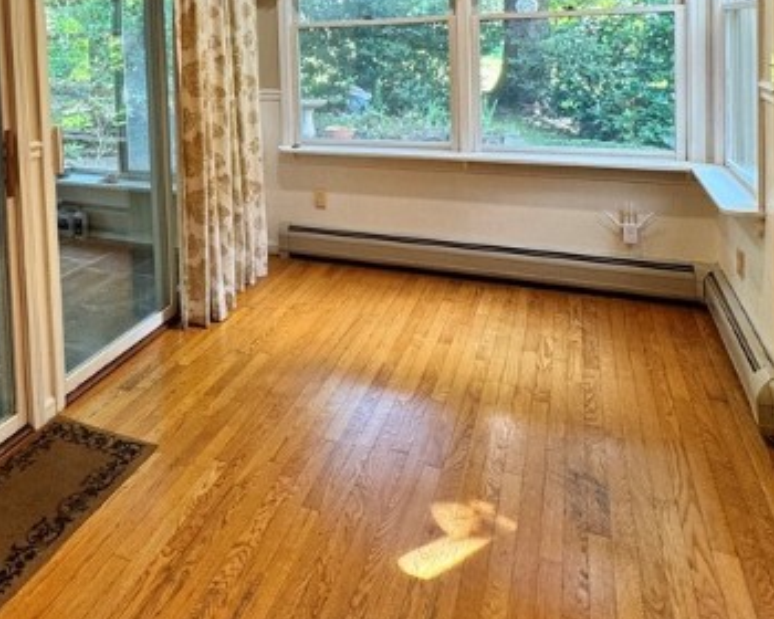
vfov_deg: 44.4
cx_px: 206
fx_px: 687
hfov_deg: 56.3
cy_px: 69
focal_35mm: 30
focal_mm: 2.22
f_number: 2.2
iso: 160
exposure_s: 1/60
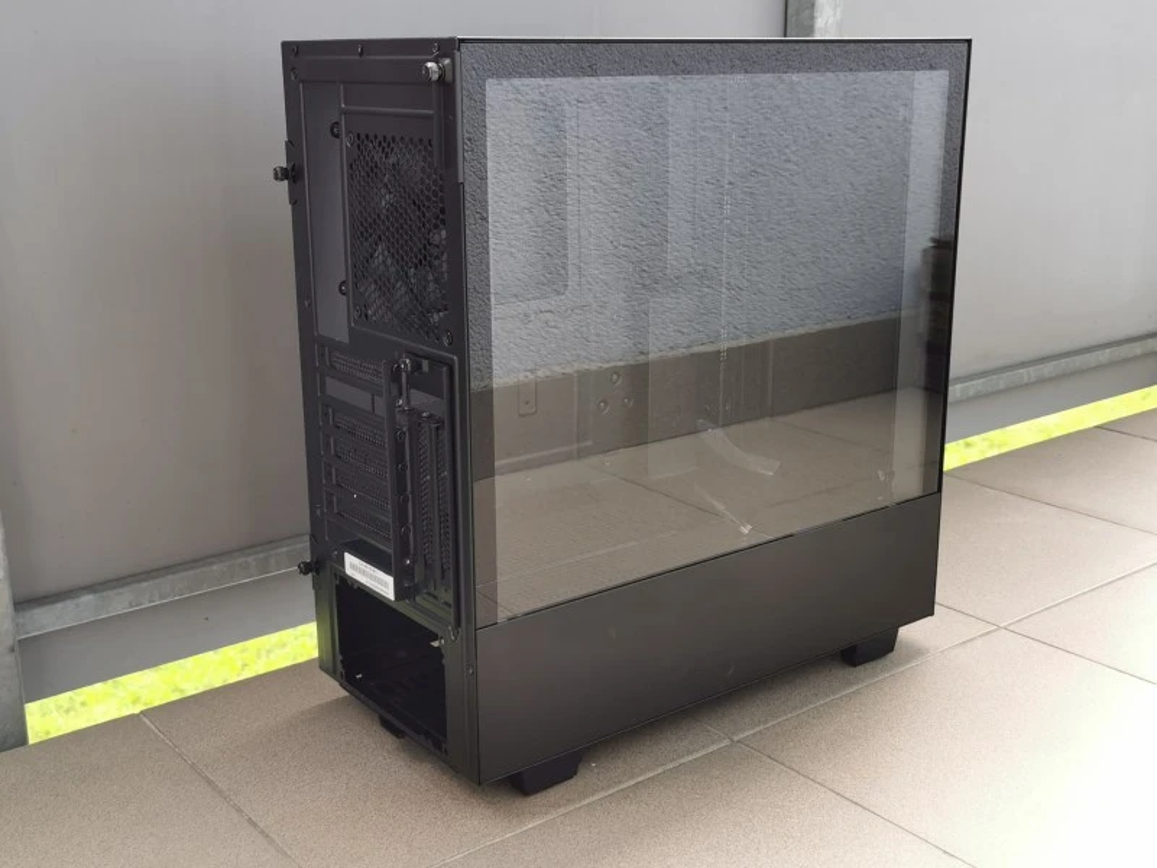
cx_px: 578
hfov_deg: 45.8
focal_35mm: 41
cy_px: 434
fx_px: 1370
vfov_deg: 35.1
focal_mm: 5.56
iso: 50
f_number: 1.6
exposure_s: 1/119
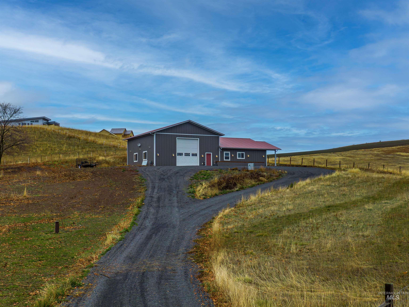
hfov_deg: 39.7
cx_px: 204
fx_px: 567
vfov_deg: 30.2
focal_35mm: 48
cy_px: 154
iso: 100
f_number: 3.8
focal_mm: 8.6
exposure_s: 1/640
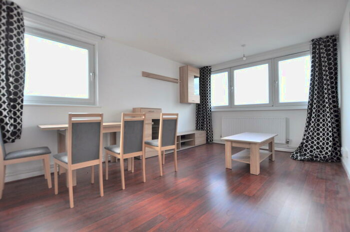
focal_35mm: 15
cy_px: 116
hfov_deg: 100.5
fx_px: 146
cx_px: 175
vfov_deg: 77.2
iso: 360
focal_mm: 10
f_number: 5.6
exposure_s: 1/125
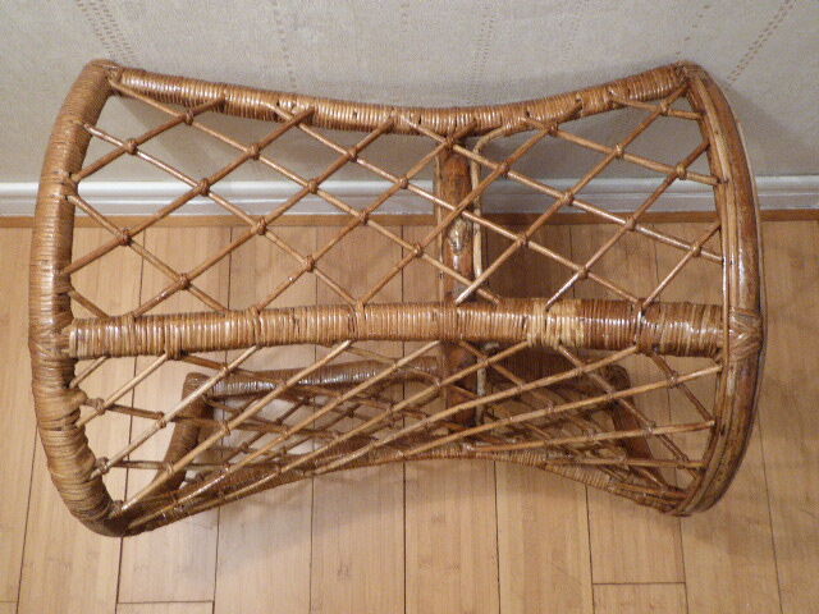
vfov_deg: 41.8
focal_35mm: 34
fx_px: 804
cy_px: 307
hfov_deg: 54.0
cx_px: 410
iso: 400
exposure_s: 1/13
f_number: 3.6
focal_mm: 5.8
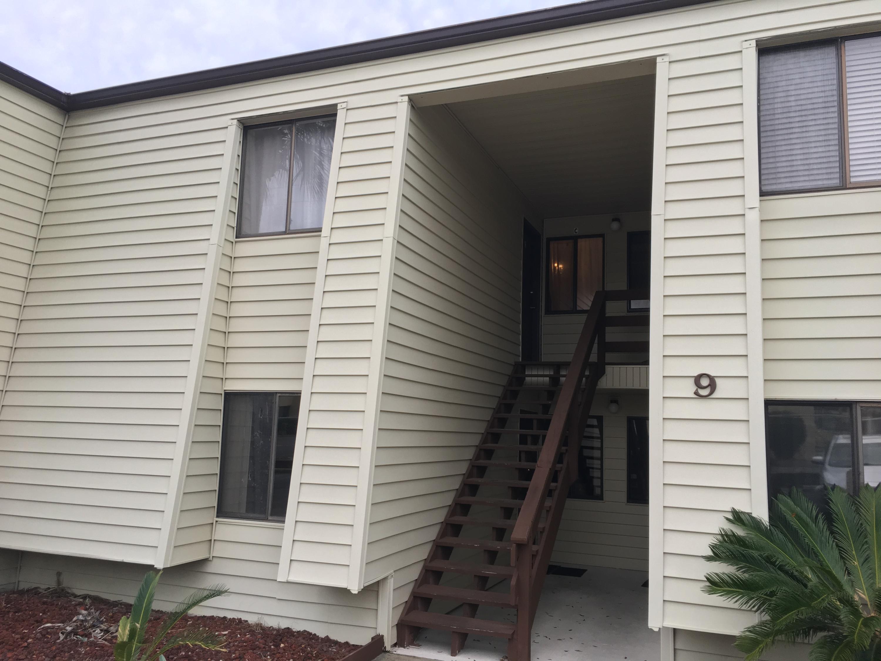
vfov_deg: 48.2
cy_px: 330
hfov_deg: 61.7
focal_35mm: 29
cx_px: 440
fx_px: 738
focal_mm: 4.15
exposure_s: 1/120
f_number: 2.2
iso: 40
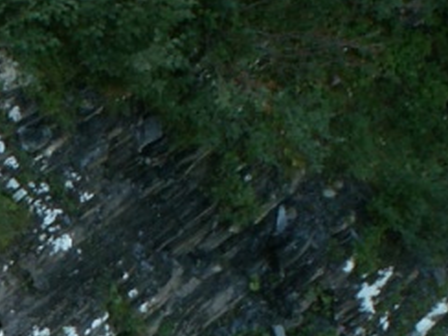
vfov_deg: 5.7
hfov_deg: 7.5
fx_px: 3365
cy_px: 474
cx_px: -274
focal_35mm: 260
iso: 50
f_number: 7.1
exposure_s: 1/30
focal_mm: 10.39
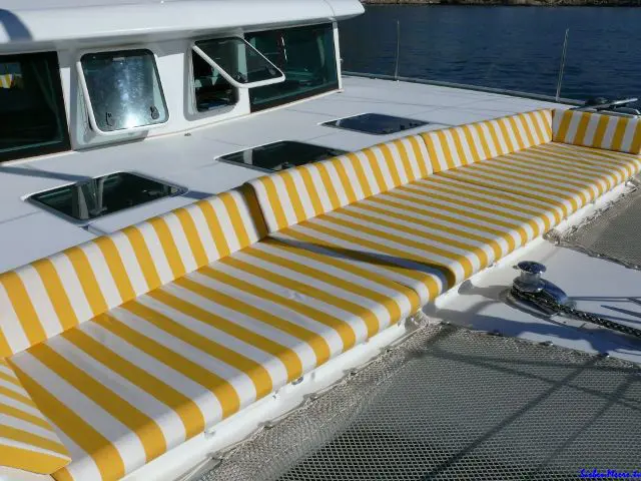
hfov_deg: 52.6
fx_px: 648
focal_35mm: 35
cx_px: 320
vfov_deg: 40.7
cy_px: 240
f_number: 8
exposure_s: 1/640
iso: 100
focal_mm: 7.4
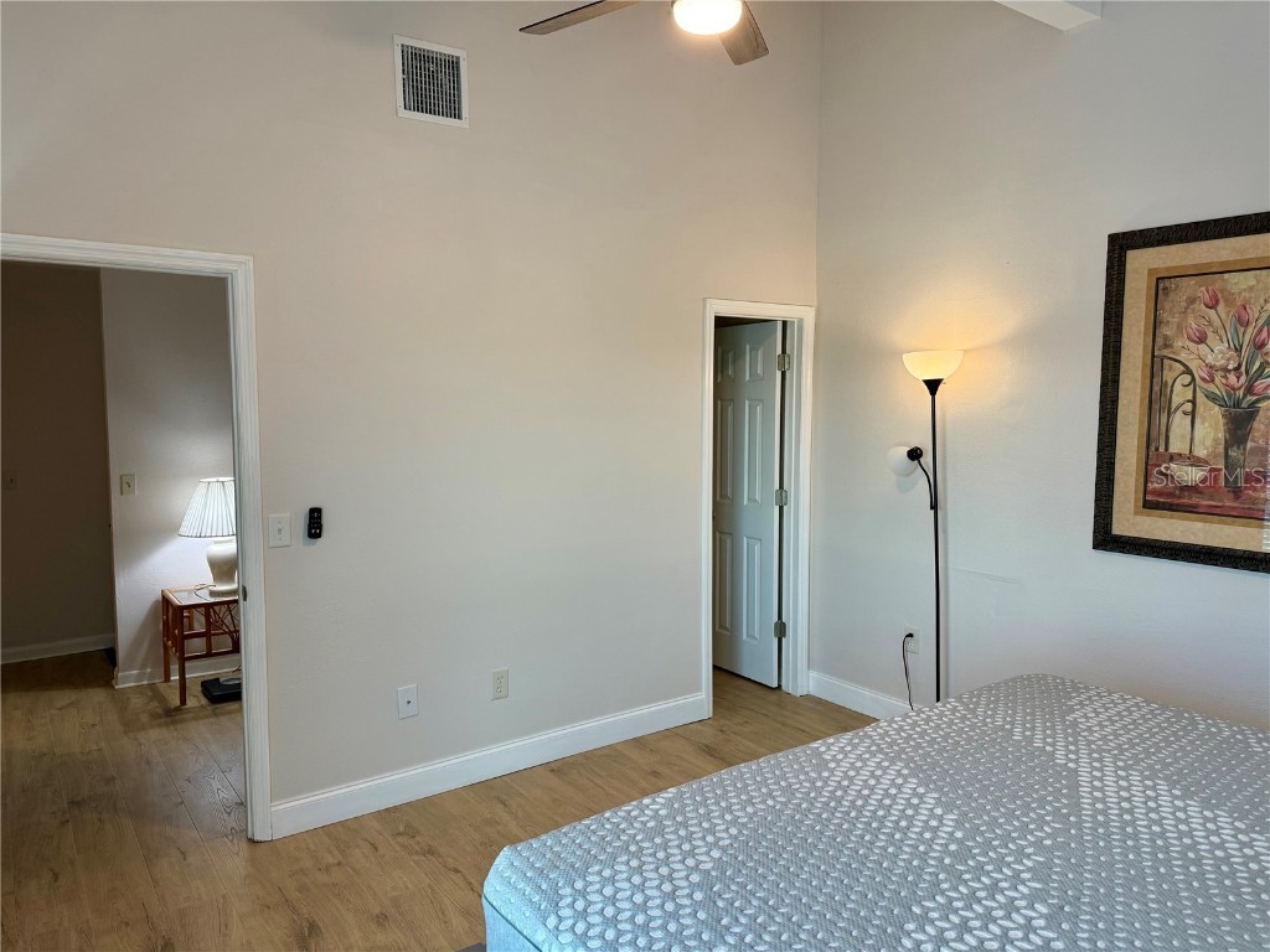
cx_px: 635
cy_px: 476
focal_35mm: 24
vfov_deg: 56.8
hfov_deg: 71.6
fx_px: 881
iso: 125
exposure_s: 1/120
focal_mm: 6.76
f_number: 1.78
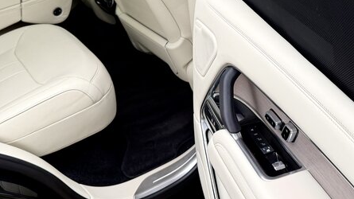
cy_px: 7
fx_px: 441
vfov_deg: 24.4
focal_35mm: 47
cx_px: 216
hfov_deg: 43.5
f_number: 1.78
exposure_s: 1/93
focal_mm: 6.76
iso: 200
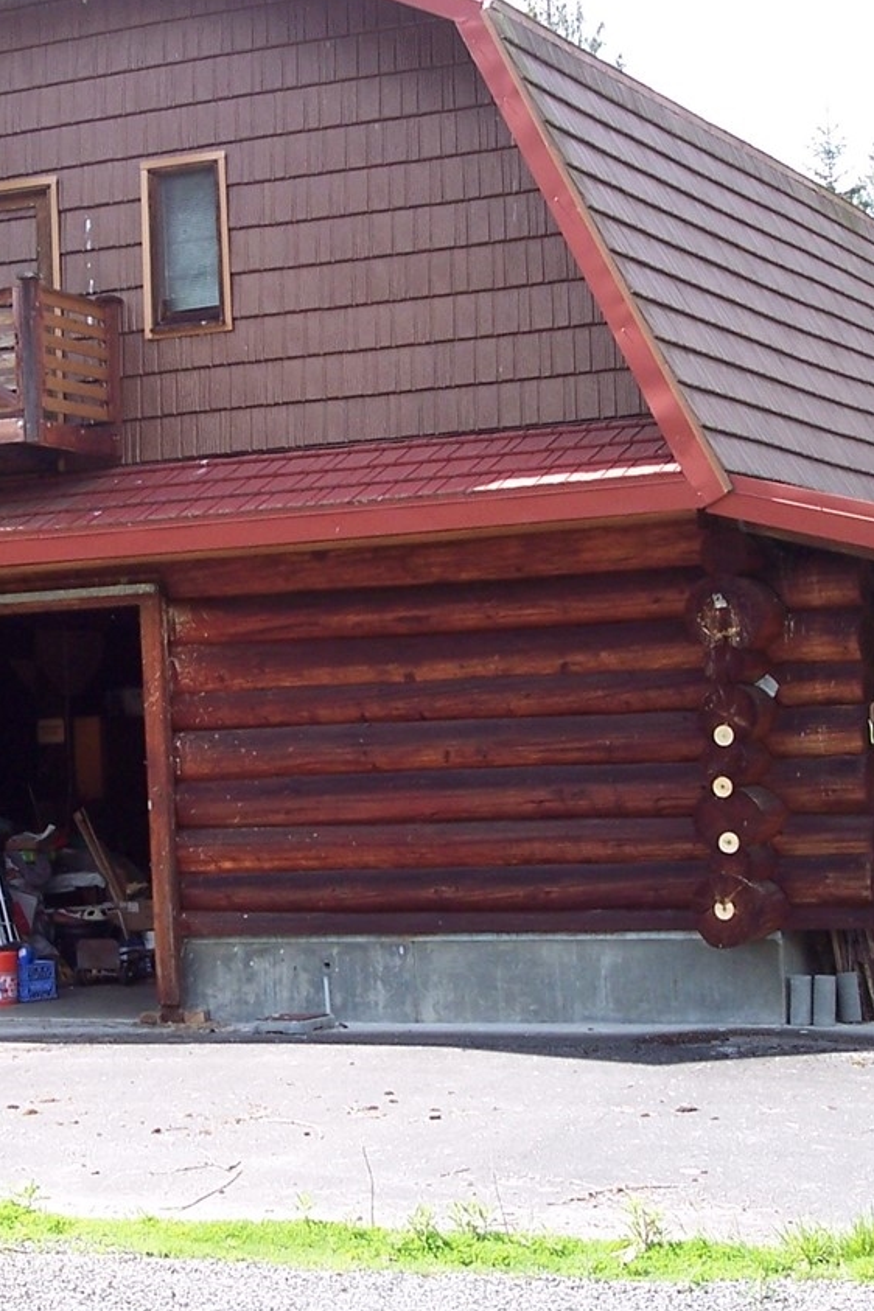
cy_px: 568
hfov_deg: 17.6
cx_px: 247
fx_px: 2804
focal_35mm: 77
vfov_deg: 26.3
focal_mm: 8
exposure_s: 1/125
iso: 100
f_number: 3.4
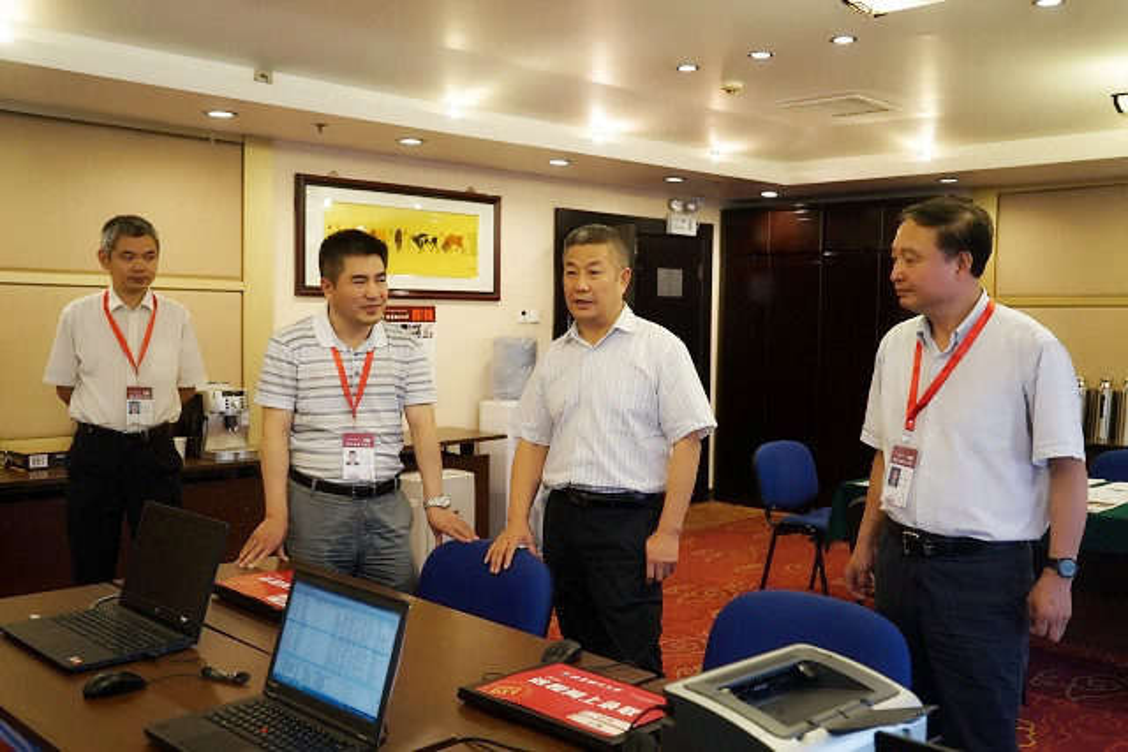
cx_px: 564
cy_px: 376
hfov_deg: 57.2
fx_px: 1034
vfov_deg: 40.0
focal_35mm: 33
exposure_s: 1/100
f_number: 4
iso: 2000
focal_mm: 33
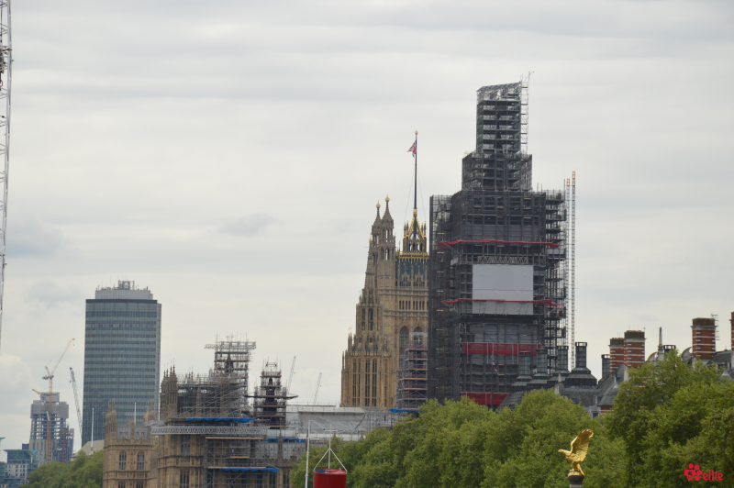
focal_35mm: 158
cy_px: 244
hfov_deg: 13.1
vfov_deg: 8.7
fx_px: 3209
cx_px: 367
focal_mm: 105
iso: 100
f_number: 8
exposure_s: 1/250
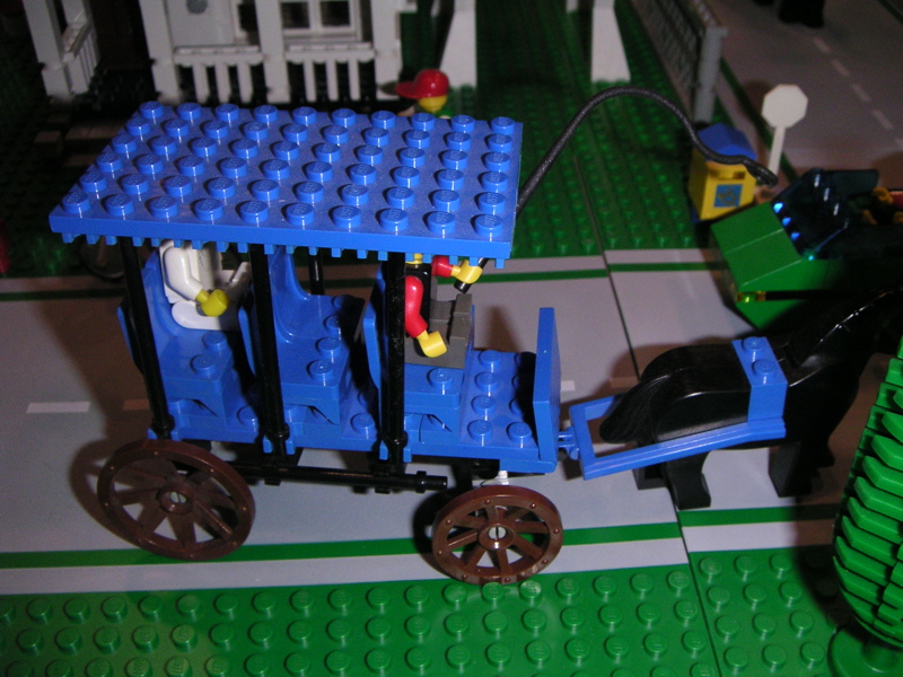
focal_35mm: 38
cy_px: 338
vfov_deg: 37.7
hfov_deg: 49.0
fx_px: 991
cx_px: 452
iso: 160
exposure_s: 1/45
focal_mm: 6
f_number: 6.7
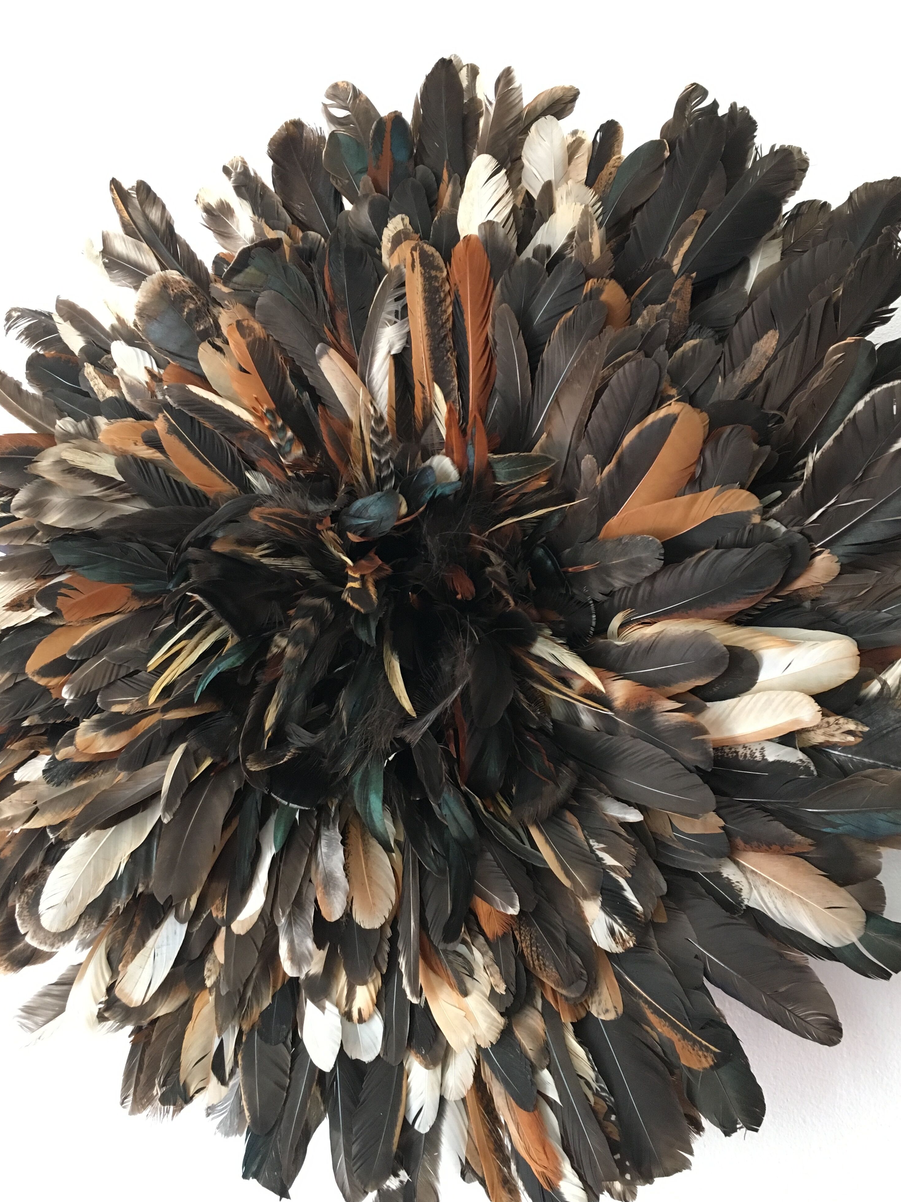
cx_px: 455
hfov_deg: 46.8
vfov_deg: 60.0
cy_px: 597
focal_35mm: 30
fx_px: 1041
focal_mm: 4.15
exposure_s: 1/33
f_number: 2.2
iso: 200
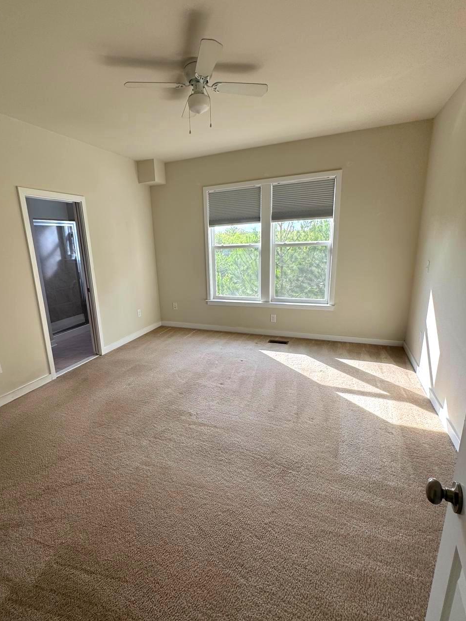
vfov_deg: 91.0
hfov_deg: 74.5
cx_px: 207
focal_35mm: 17
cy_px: 318
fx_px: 305
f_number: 2.2
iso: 40
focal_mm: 2.22
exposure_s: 1/147
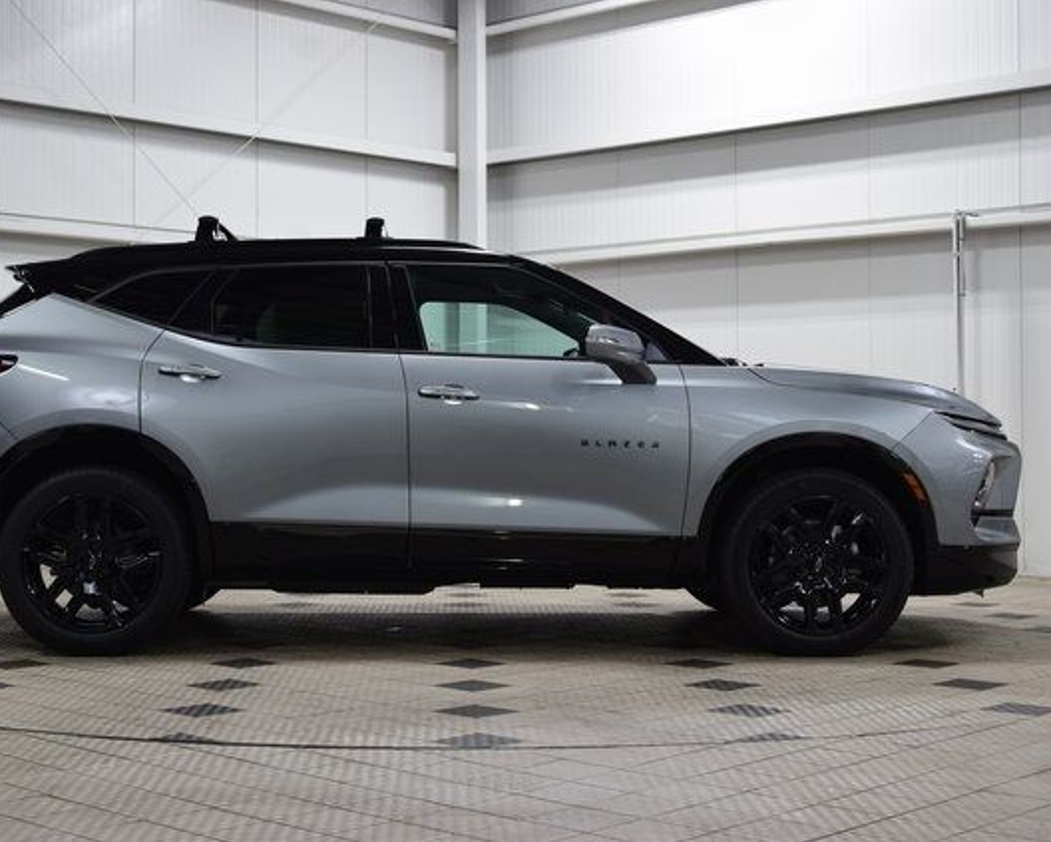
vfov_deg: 26.3
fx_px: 1805
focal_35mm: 58
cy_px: 423
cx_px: 454
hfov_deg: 32.4
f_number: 6.3
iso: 400
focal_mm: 34
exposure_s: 1/15
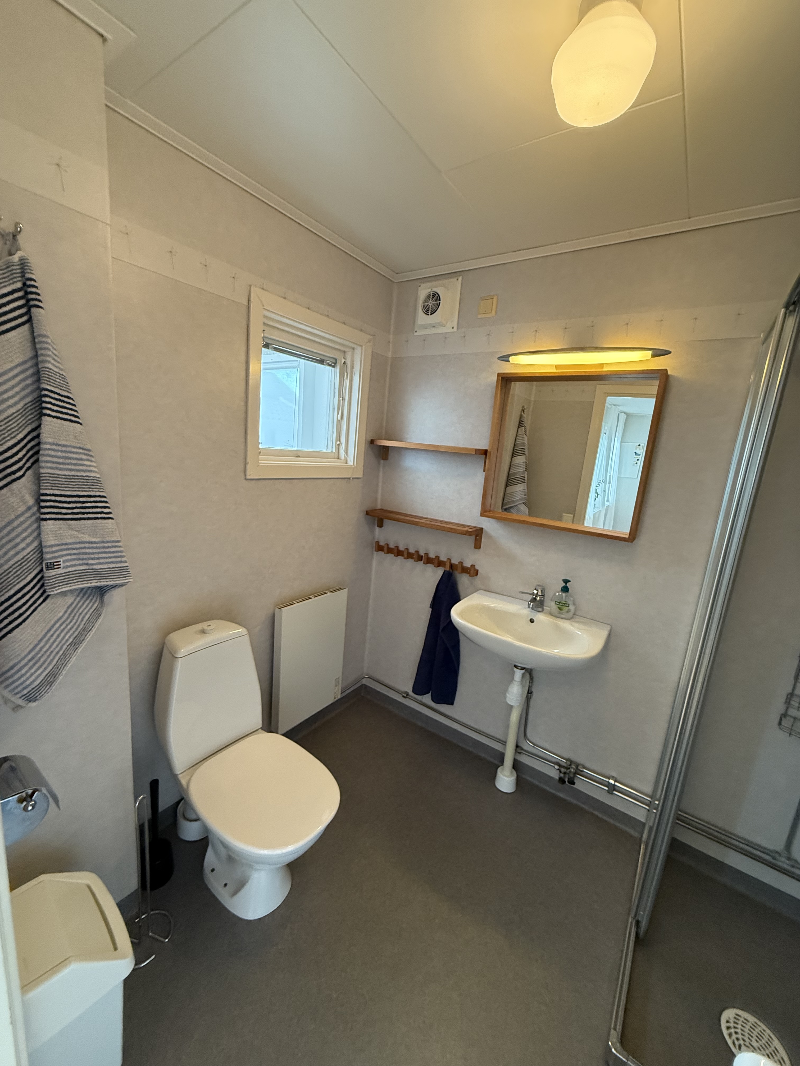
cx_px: 400
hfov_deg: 85.7
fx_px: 431
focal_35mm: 14
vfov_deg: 102.1
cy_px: 533
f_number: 2.2
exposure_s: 1/100
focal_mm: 2.22
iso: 500
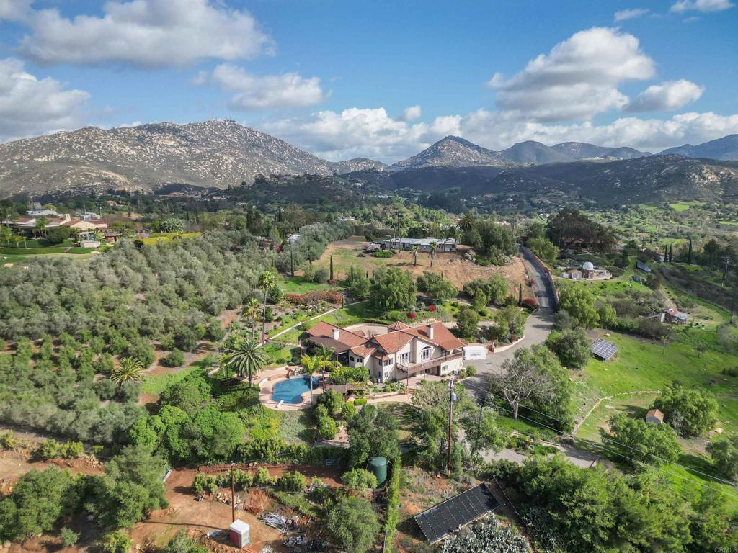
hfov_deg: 71.6
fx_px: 512
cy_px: 276
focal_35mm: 24
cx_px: 369
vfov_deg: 56.8
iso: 140
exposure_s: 1/1000
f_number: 1.7
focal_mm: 6.72
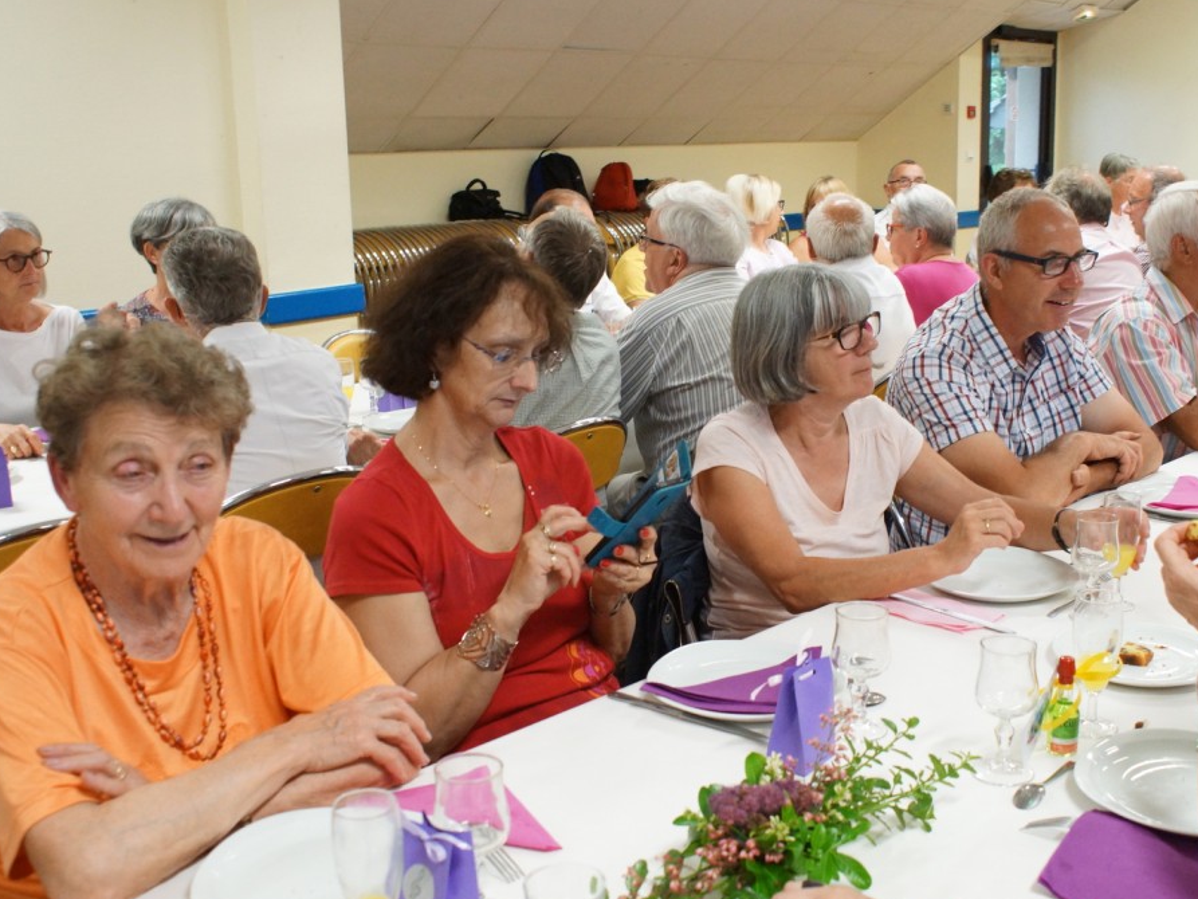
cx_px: 669
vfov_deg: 33.6
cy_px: 454
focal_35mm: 43
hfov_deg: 43.8
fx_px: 1488
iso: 1600
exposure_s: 1/40
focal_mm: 26
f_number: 4.5
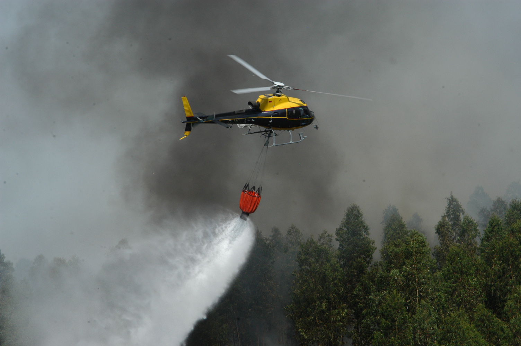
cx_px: 260
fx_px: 1778
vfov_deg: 11.1
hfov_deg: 16.7
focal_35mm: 123
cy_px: 173
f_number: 13
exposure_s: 1/640
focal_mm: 82
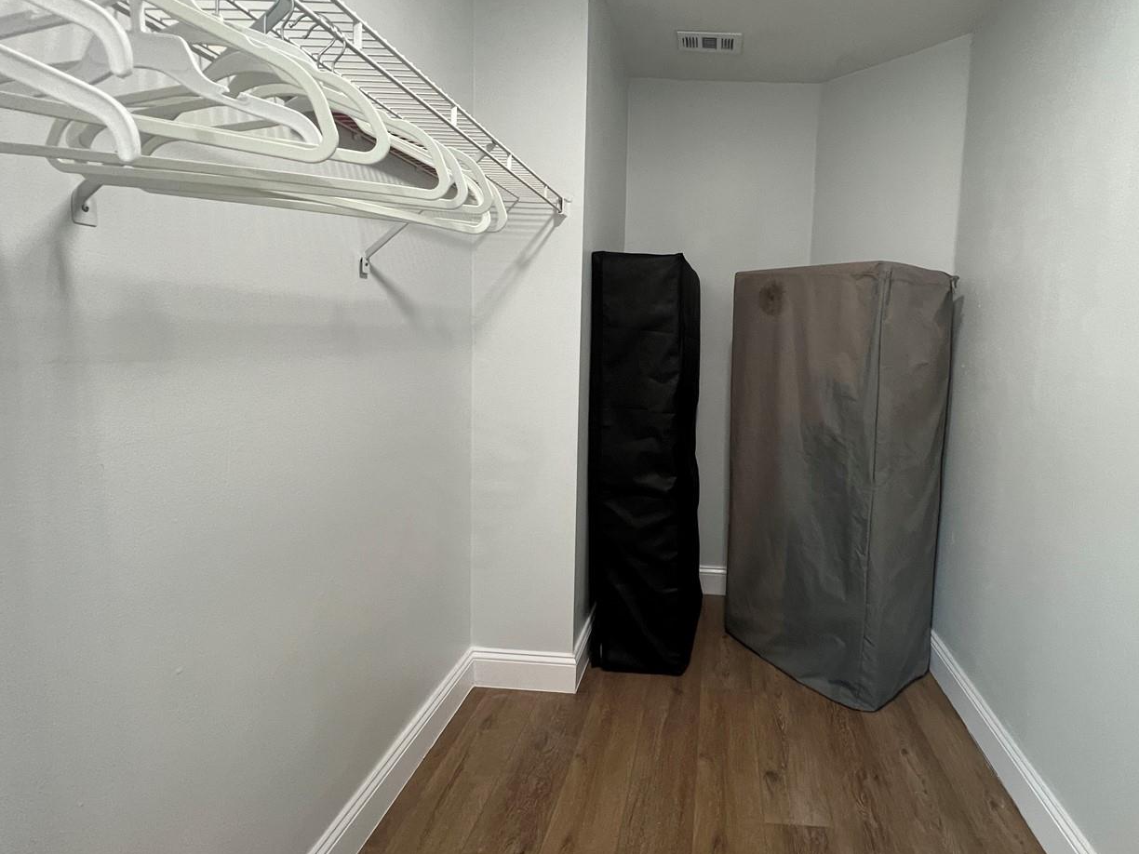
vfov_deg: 74.6
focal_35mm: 17
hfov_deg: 89.5
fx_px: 559
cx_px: 700
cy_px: 390
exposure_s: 1/60
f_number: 1.8
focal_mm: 1.57
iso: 320
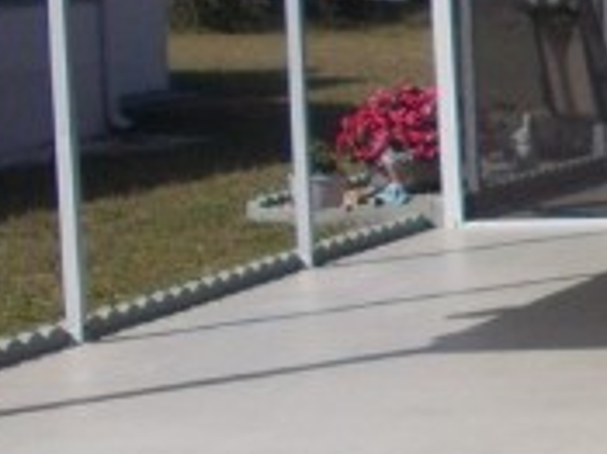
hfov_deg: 12.3
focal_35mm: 152
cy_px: 62
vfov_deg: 9.7
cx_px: 947
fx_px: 2664
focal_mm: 4.6
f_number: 8
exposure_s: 1/320
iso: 80
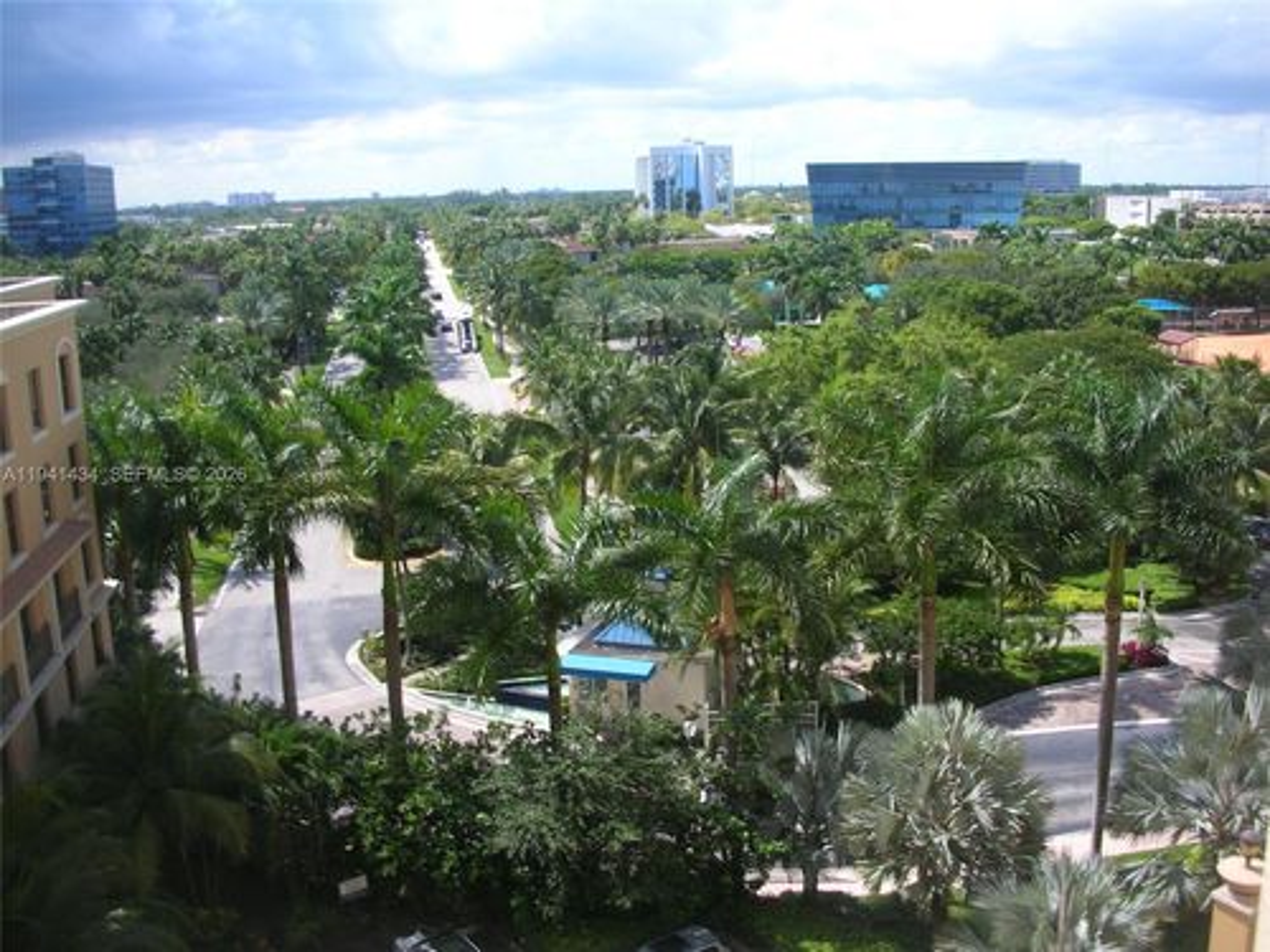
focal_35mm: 35
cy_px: 476
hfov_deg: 52.6
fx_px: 1284
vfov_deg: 40.7
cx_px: 635
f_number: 8.5
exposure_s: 1/41.7
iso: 50
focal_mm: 5.8
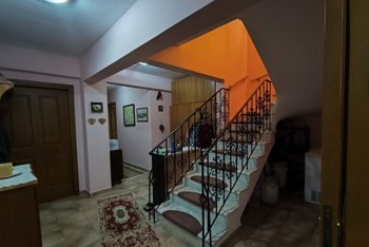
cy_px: 129
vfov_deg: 73.8
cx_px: 184
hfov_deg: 96.7
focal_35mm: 16
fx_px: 164
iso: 800
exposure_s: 1/10
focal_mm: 1.65
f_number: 2.2
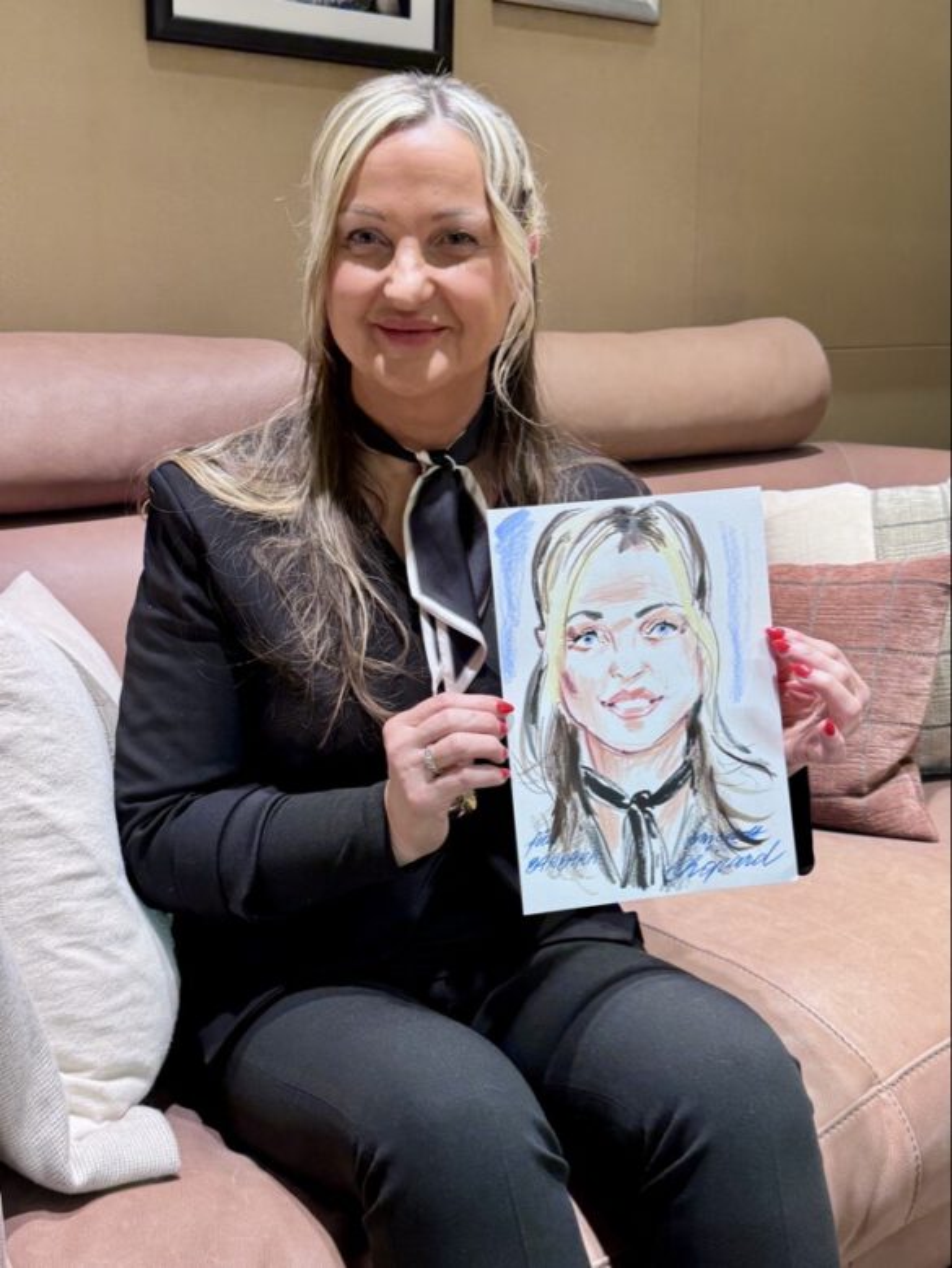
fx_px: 879
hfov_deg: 56.9
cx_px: 476
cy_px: 634
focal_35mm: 24
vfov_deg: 71.6
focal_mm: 6.76
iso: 125
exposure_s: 1/100
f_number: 1.78
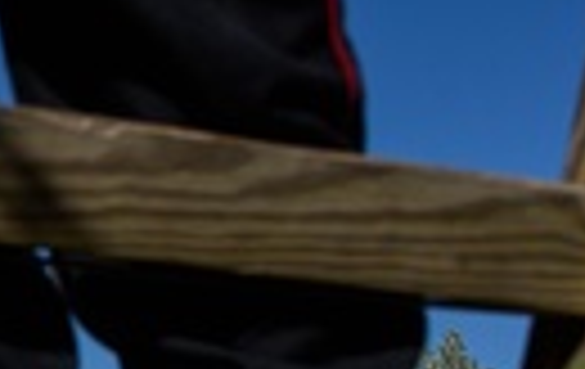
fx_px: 2110
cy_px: 434
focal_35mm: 132
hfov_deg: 14.0
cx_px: -482
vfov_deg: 9.9
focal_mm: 33
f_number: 8
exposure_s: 1/800
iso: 100
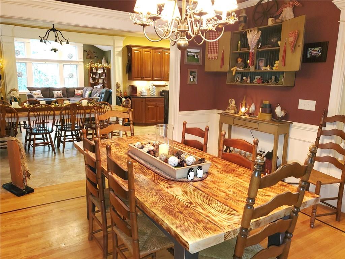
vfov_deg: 53.1
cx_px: 172
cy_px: 130
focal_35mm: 26
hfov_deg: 67.3
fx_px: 259
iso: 125
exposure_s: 1/20
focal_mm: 4.3
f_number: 1.5
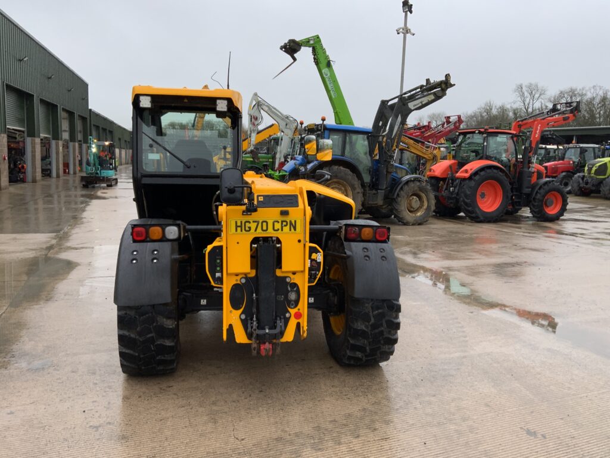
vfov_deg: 48.2
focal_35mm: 29
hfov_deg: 61.7
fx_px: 511
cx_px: 305
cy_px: 229
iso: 25
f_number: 1.8
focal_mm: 3
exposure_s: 1/122
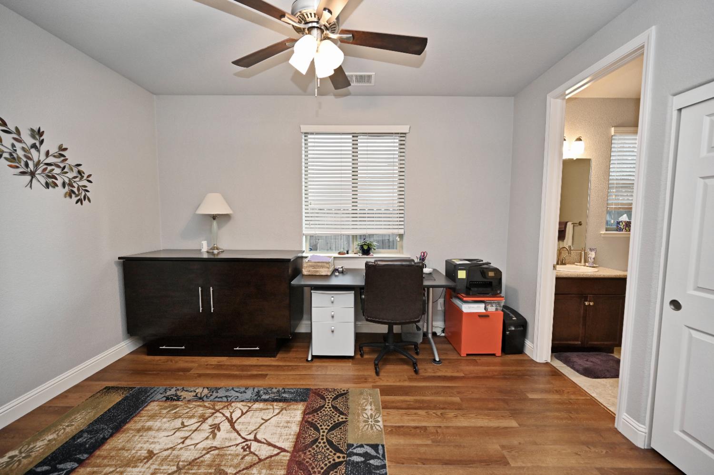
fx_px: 277
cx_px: 357
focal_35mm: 14
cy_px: 238
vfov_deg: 81.1
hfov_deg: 104.3
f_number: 4
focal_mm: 14
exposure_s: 1/60
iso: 500
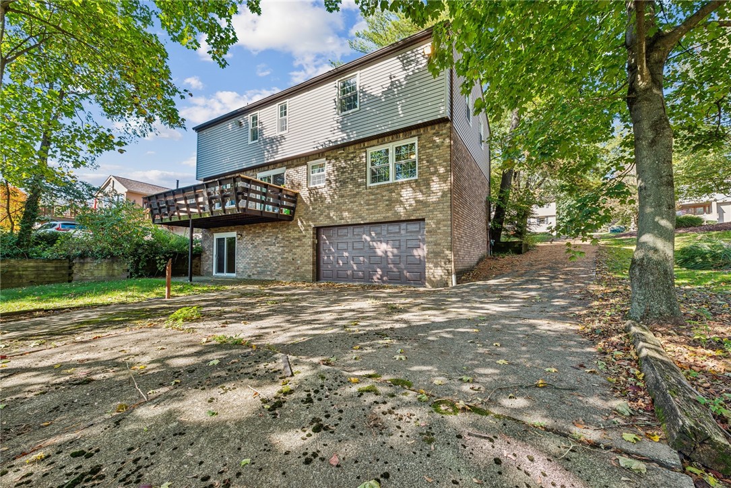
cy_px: 244
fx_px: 284
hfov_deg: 104.2
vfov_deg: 81.2
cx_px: 366
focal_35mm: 14
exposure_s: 1/13
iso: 50
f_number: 11
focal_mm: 14
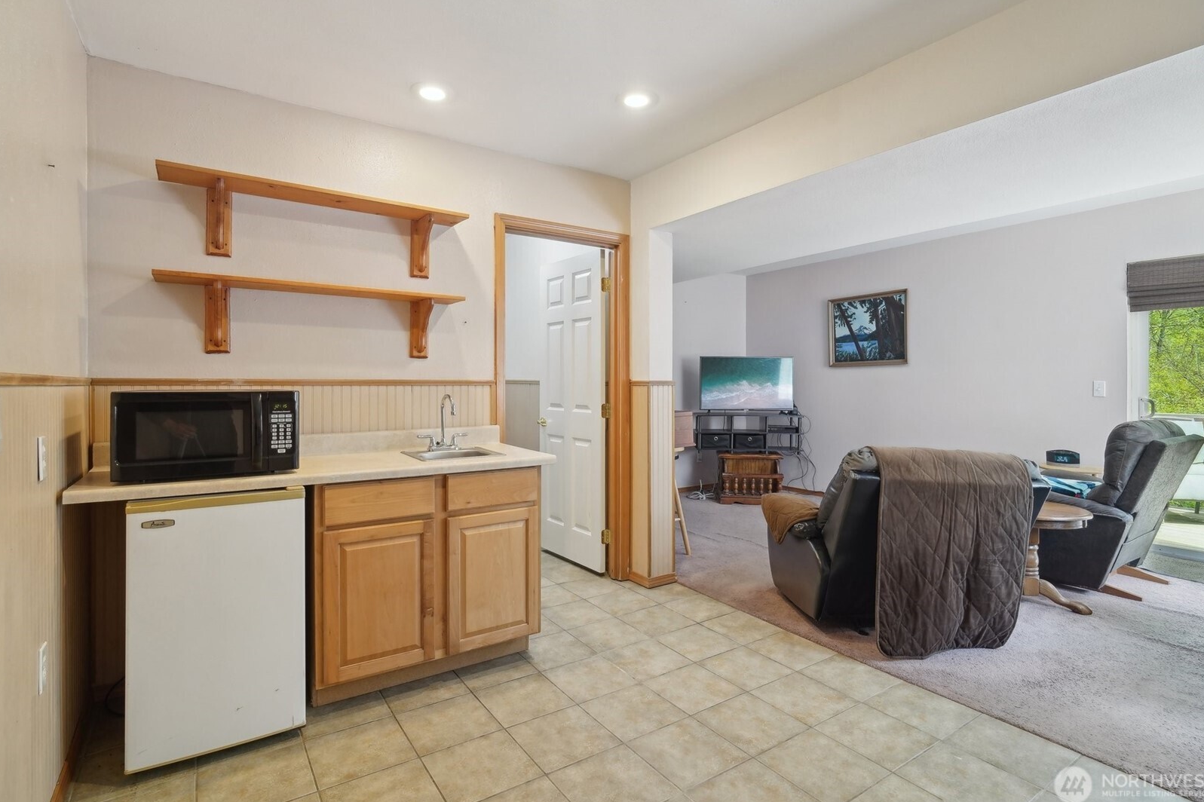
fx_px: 568
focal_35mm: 17
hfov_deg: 93.3
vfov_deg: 70.4
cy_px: 388
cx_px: 598
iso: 1600
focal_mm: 16
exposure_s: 1/15
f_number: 8
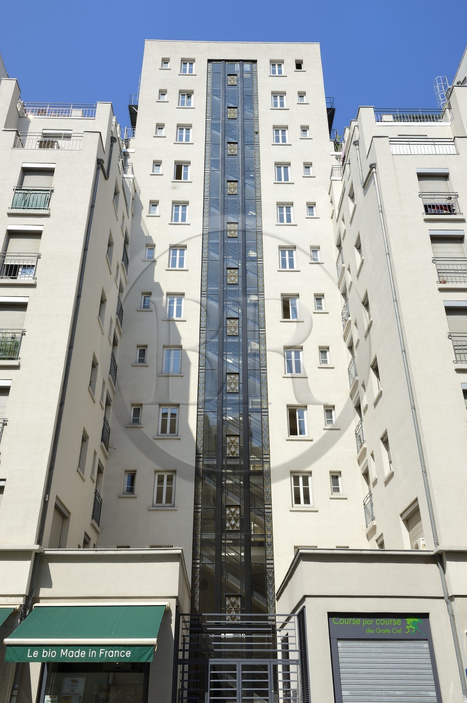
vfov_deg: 58.8
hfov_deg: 41.0
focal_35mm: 32
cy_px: 352
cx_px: 234
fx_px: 624
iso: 200
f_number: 13
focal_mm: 32
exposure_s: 1/250
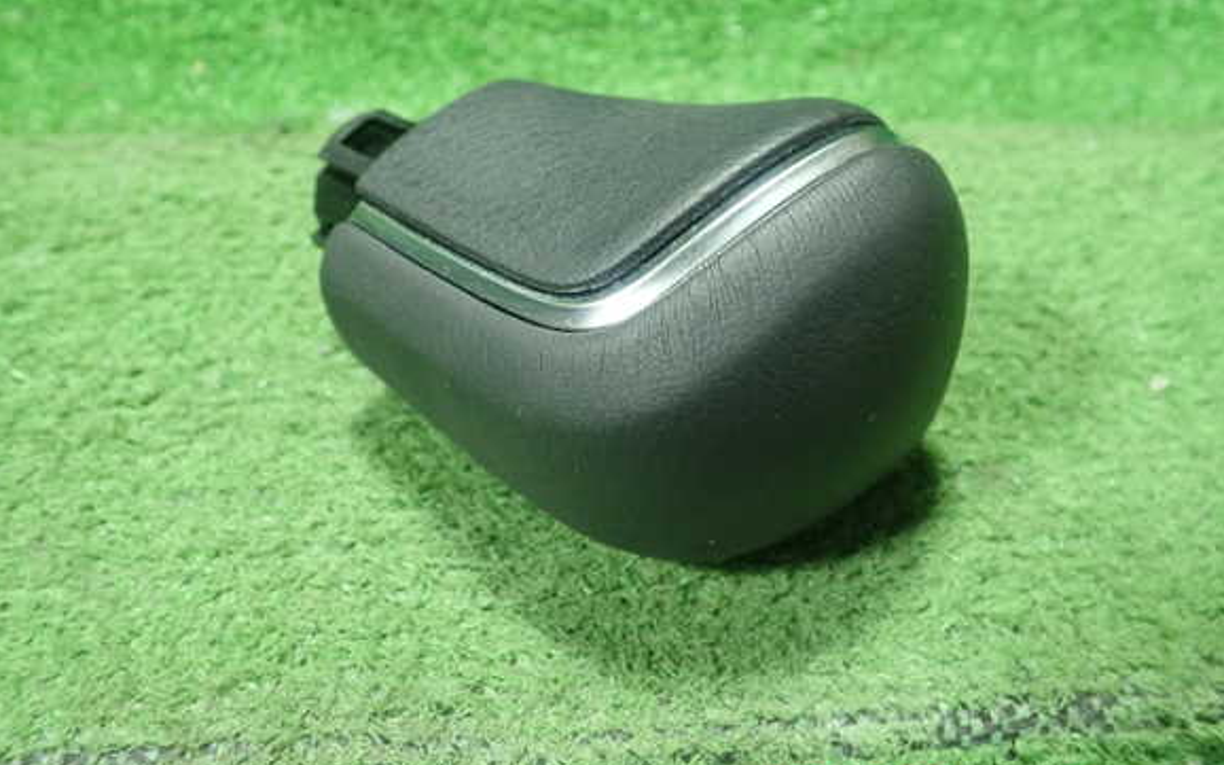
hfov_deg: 58.2
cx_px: 614
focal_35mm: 33
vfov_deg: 38.3
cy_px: 339
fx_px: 1101
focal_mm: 5.5
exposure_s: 1/125
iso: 800
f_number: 2.3
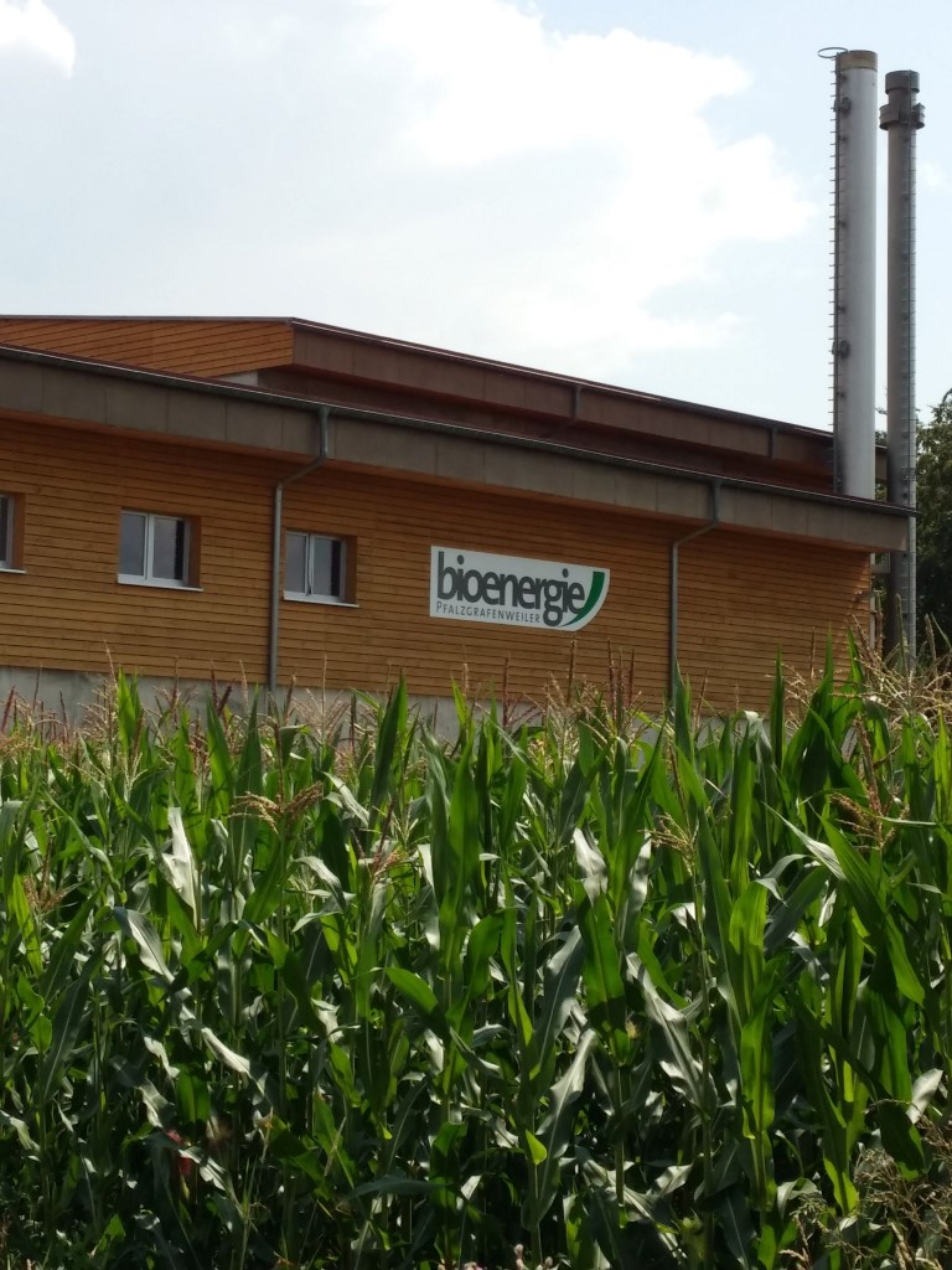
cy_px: 635
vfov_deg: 58.4
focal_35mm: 31
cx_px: 476
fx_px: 1137
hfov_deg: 45.4
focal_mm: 4.6
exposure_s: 1/1516
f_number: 2.2
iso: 50
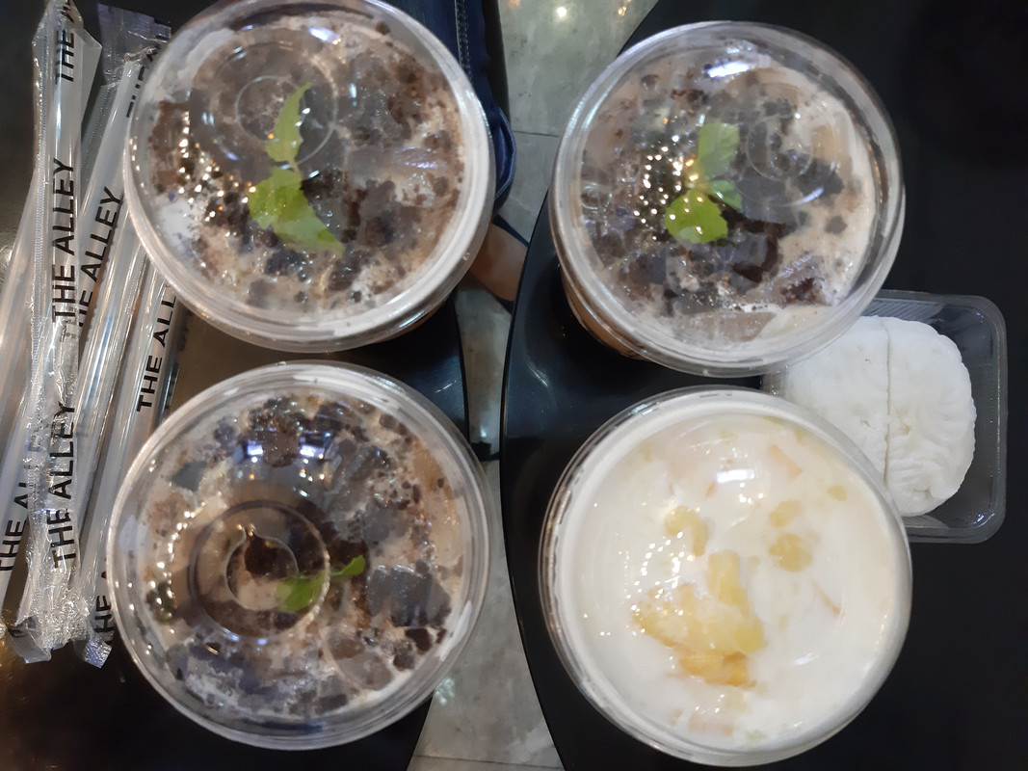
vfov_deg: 51.3
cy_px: 386
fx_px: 802
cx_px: 514
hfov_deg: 65.3
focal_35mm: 27
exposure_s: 1/33
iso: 400
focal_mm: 3.93
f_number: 1.7
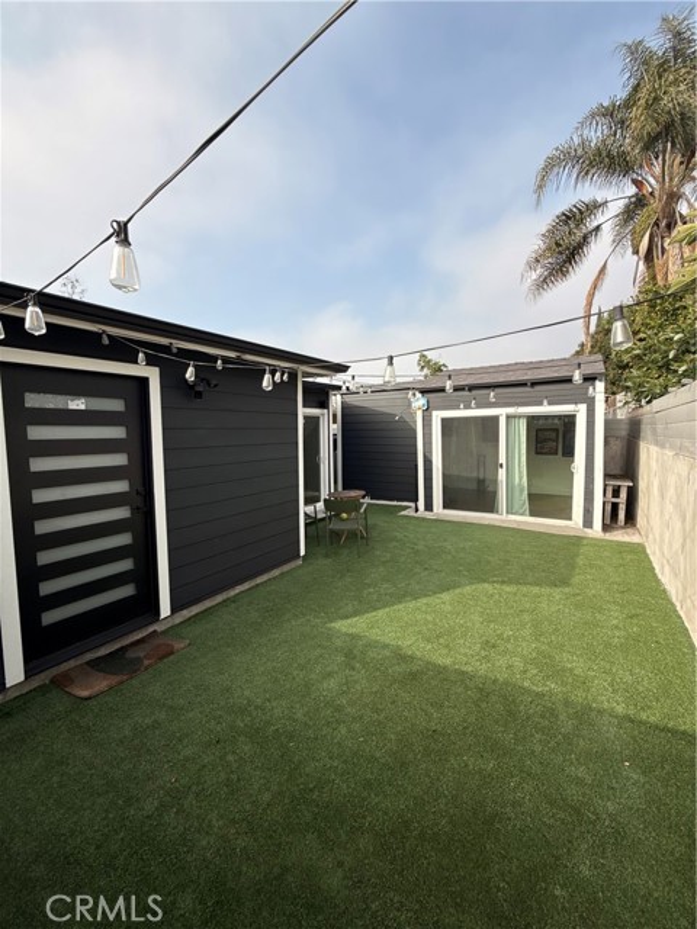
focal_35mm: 14
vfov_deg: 102.1
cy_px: 464
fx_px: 376
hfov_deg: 85.7
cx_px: 348
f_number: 2.2
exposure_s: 1/1105
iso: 50
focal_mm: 2.22
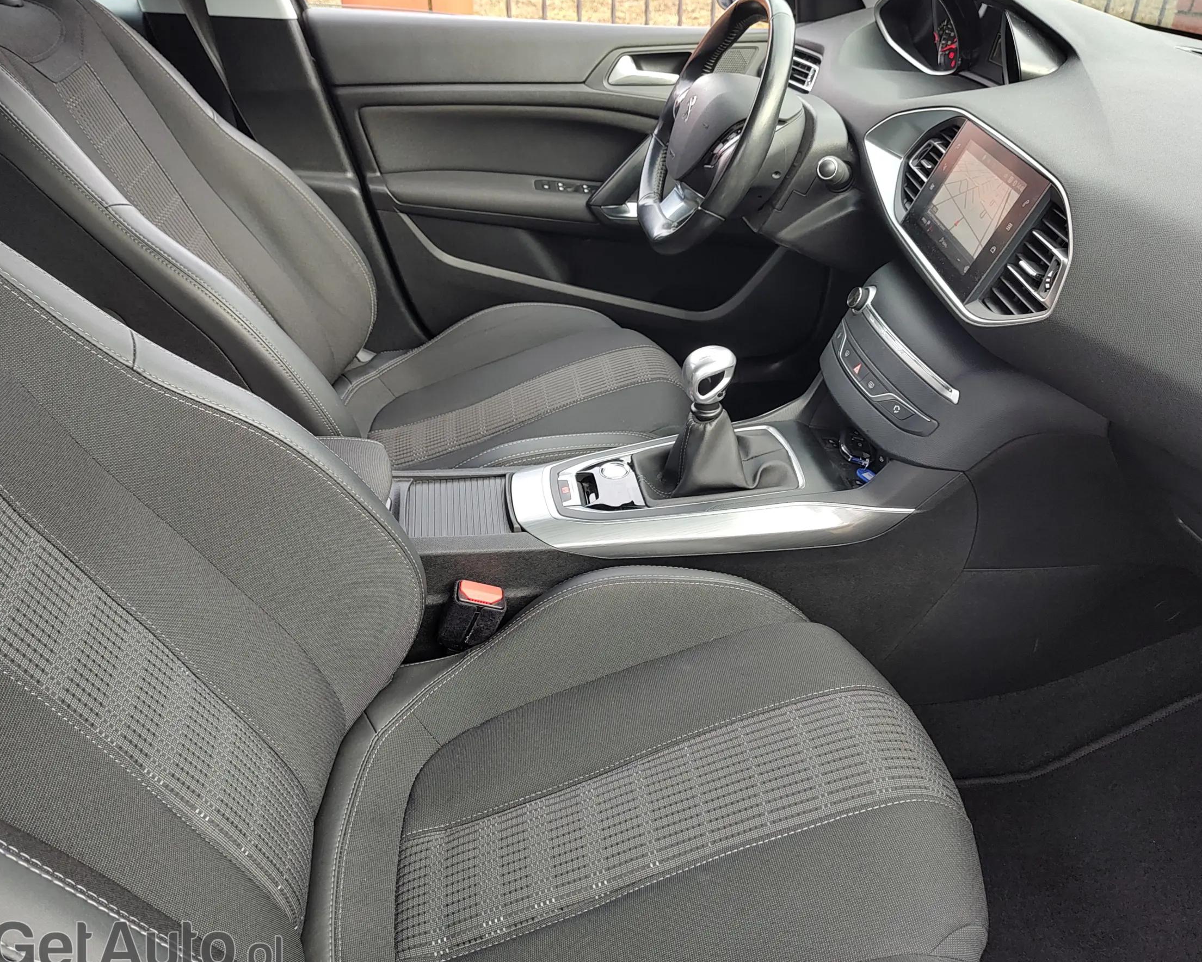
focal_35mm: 26
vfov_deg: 54.9
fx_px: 925
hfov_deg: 66.0
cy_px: 465
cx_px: 622
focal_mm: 5.56
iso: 166
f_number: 1.8
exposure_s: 1/100
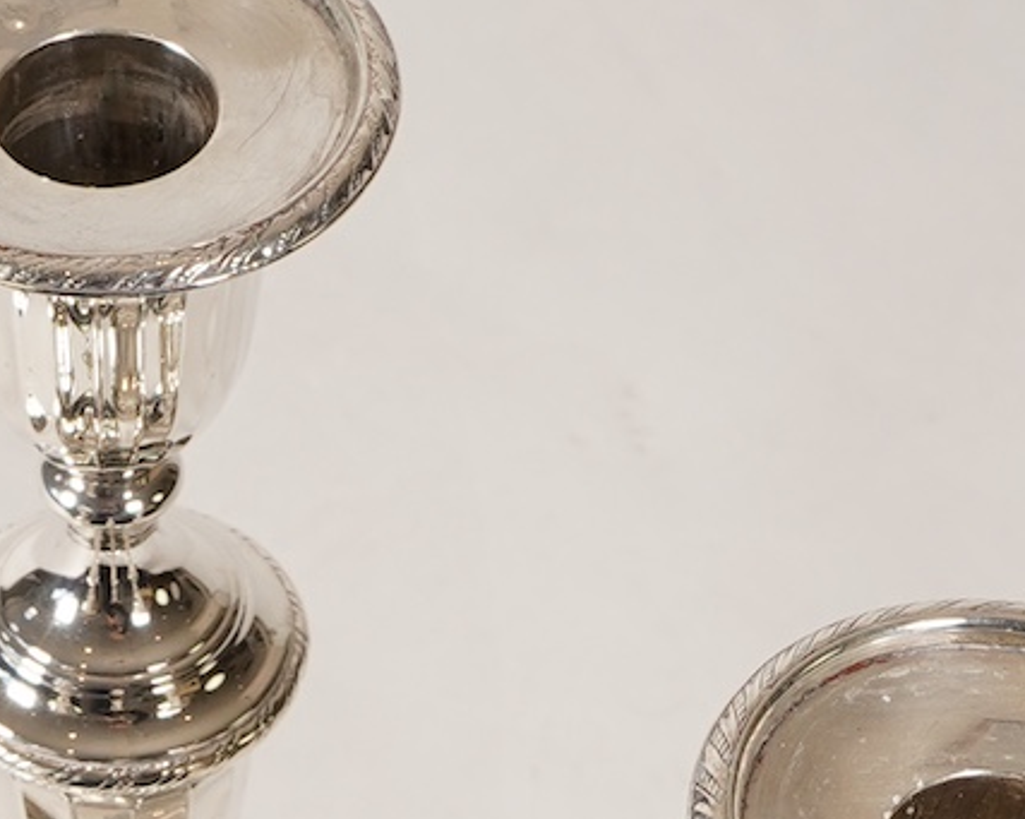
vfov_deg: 8.7
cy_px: 1632
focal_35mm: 167
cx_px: 167
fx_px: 5063
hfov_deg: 11.5
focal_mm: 30
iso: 320
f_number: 16
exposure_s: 1/125
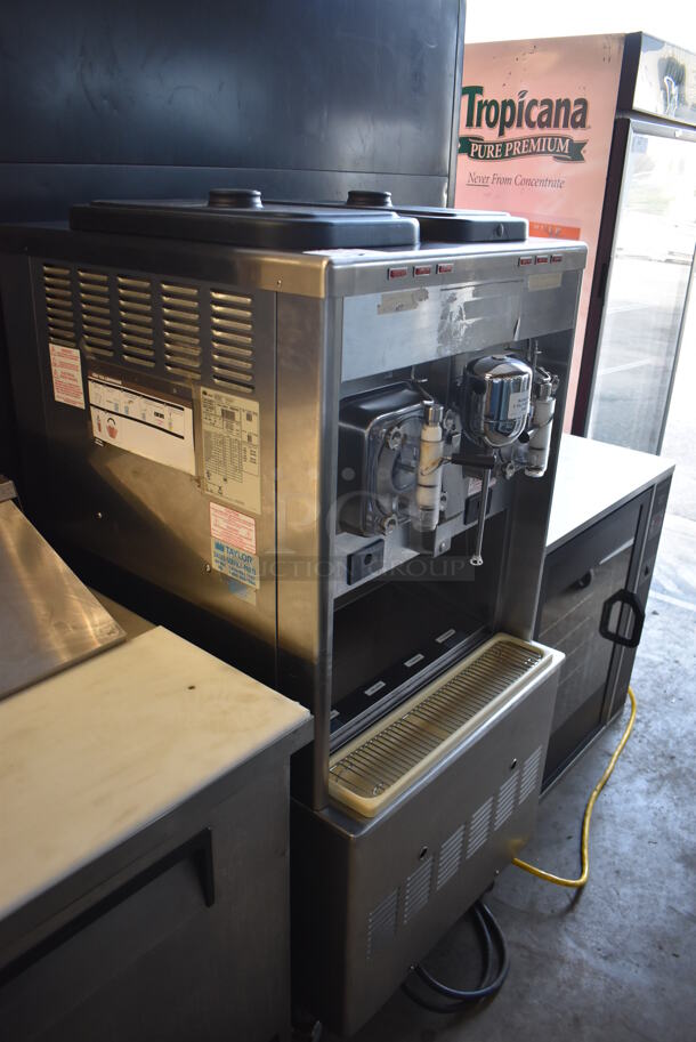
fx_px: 782
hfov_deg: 48.0
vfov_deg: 67.3
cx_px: 348
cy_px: 521
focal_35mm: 27
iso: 800
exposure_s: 1/125
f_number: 3.5
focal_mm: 18
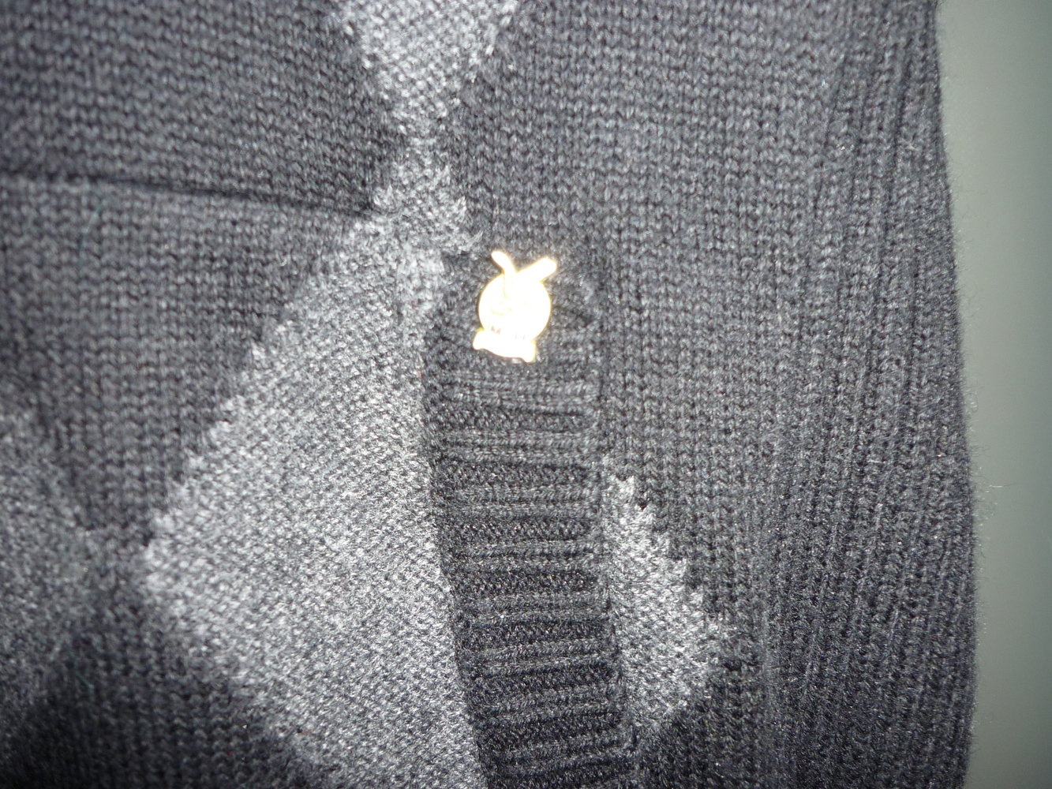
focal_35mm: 33
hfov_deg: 55.3
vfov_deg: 43.0
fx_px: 1003
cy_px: 394
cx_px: 526
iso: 100
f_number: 2.8
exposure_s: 1/30
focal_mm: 5.5
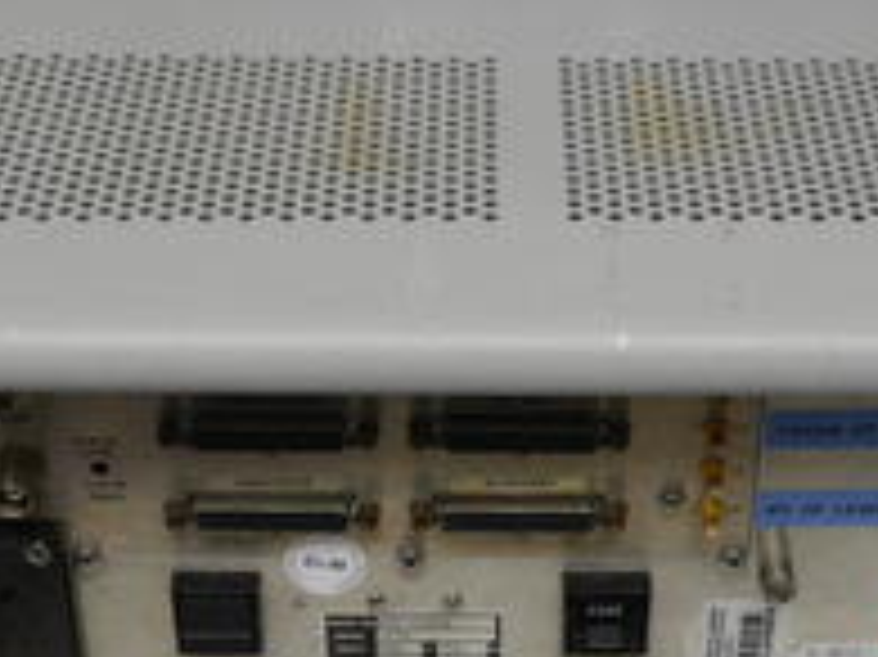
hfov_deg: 25.0
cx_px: 522
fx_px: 1977
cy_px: 306
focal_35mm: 78
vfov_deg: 18.9
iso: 400
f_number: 11
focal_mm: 19
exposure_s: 1/15
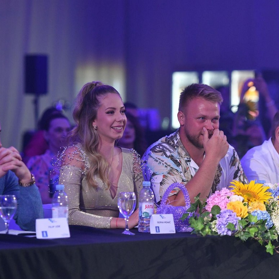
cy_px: 144
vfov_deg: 10.6
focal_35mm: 165
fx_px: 1505
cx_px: 136
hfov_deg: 10.6
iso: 1600
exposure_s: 1/125
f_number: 2.8
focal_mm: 125
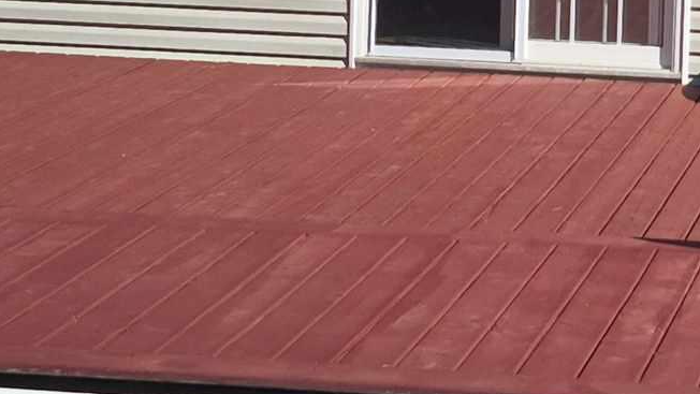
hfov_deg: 17.6
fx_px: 2191
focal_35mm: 118
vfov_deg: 9.9
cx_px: 754
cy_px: -217
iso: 25
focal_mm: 5.4
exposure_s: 1/1492
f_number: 1.8
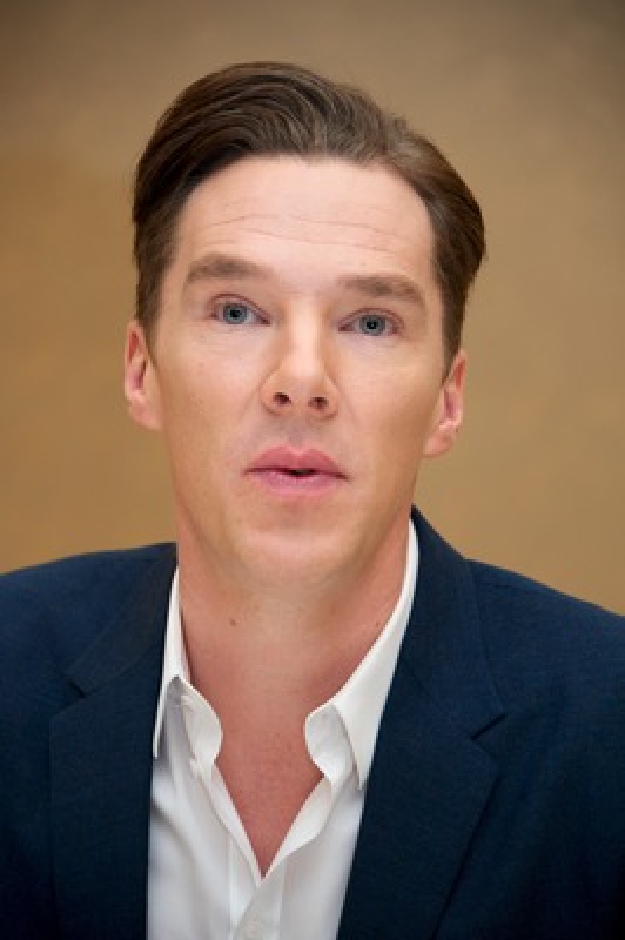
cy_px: 470
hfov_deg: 6.9
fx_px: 5217
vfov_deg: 10.3
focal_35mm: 200
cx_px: 312
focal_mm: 200
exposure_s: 1/60
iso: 1250
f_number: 5.6
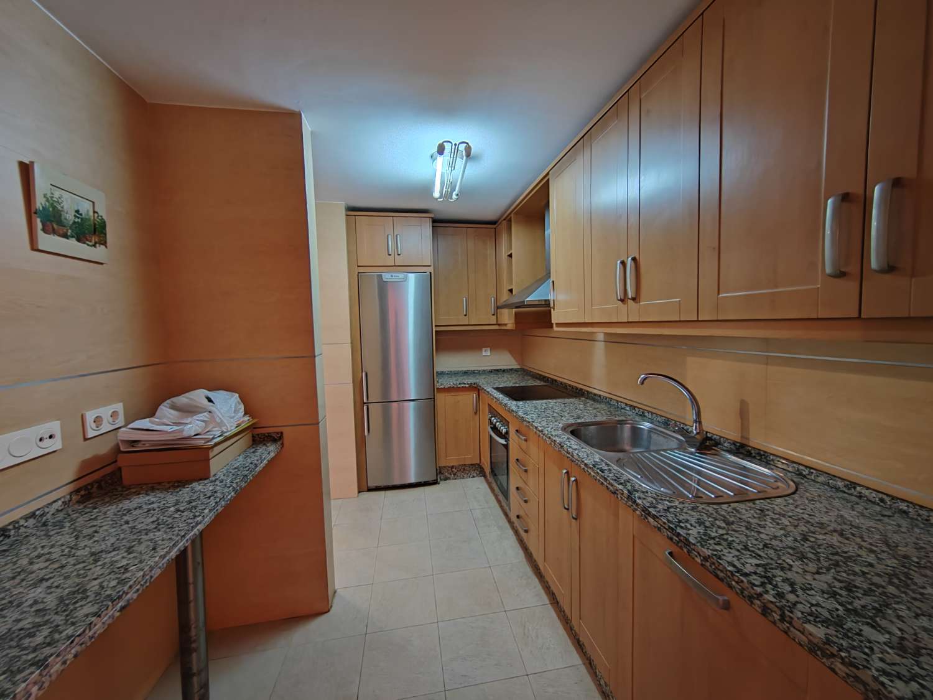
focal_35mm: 13
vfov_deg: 89.9
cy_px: 350
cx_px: 466
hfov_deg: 106.2
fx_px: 350
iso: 1600
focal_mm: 2.16
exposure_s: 1/17
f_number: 2.2
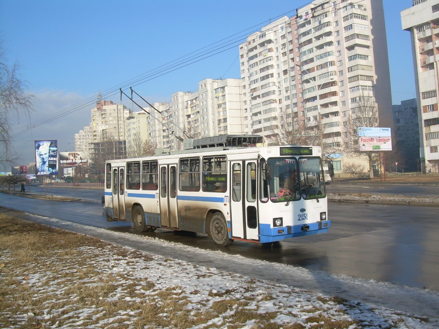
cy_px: 164
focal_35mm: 38
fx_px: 482
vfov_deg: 37.7
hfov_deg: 49.0
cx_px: 220
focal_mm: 6.3
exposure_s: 1/420
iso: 50
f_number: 4.6
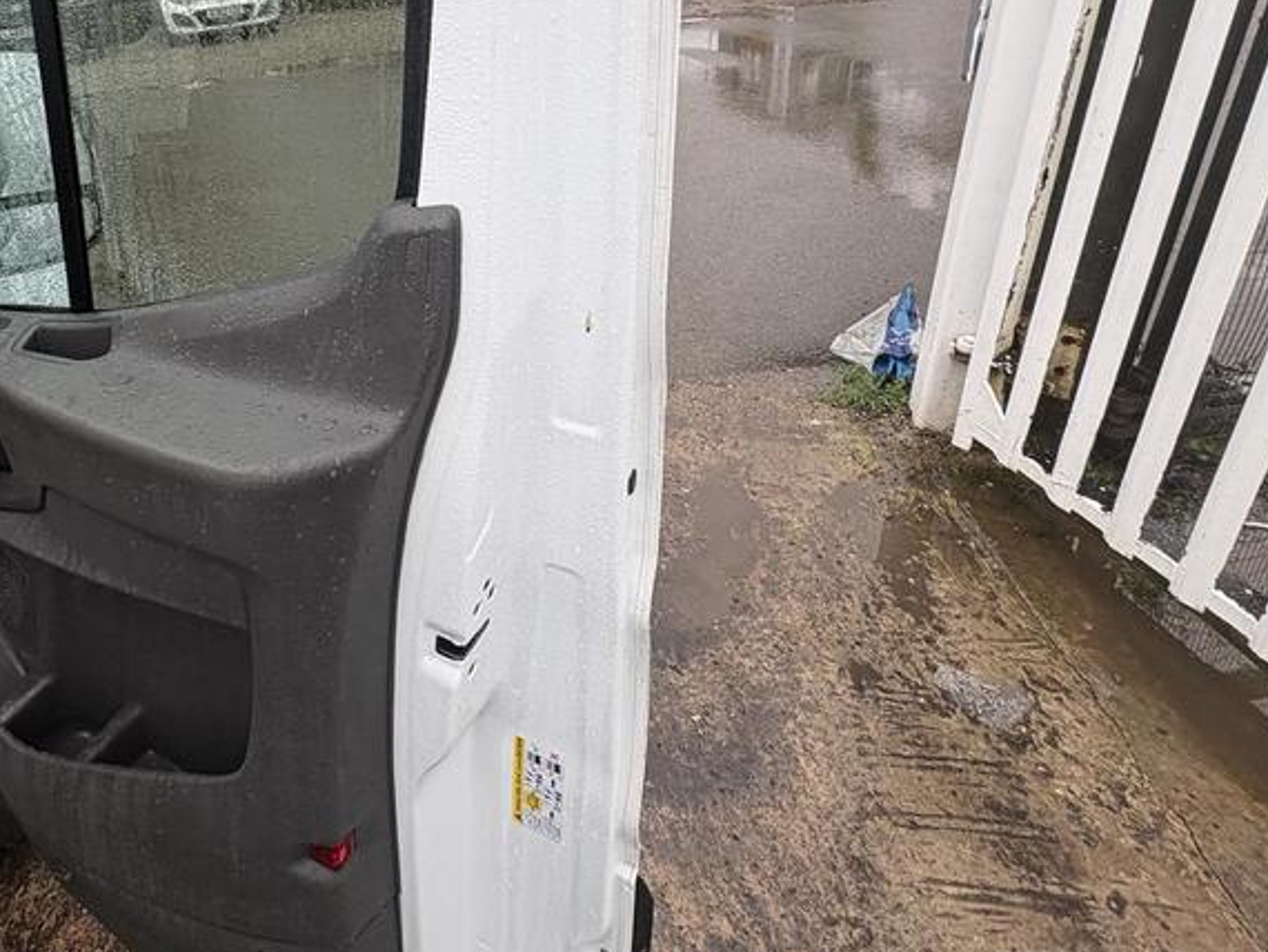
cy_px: 238
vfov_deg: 58.0
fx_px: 806
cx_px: 423
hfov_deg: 74.0
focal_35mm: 22
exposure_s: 1/219
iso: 40
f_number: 2.2
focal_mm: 2.22
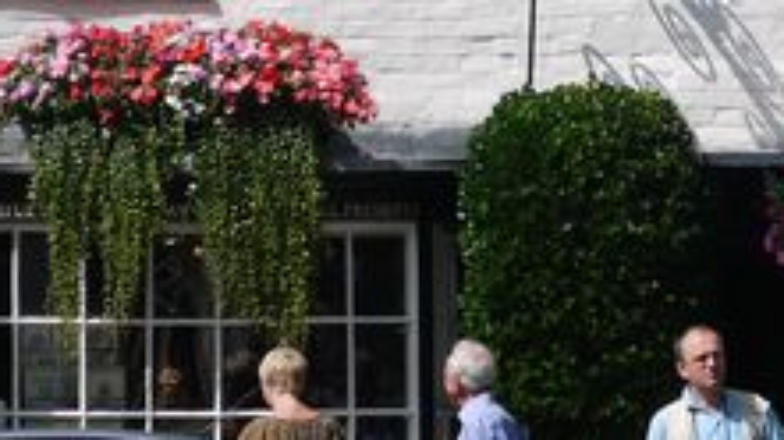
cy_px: -515
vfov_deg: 1.7
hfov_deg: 3.0
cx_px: 603
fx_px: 15104
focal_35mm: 727
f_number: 7.1
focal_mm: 72
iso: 100
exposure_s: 1/500
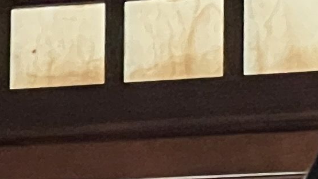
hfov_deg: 3.5
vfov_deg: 2.0
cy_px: 112
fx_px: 5145
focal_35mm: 610
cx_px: 669
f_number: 2.8
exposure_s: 1/60
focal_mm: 9
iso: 800
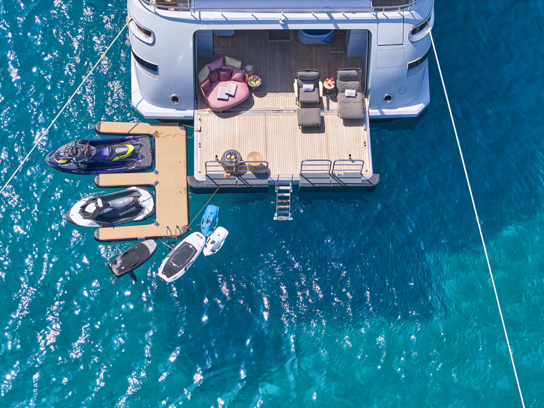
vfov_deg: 21.0
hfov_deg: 27.8
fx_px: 1100
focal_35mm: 70
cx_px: 272
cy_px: 204
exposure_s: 1/240
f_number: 2.8
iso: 100
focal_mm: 19.35
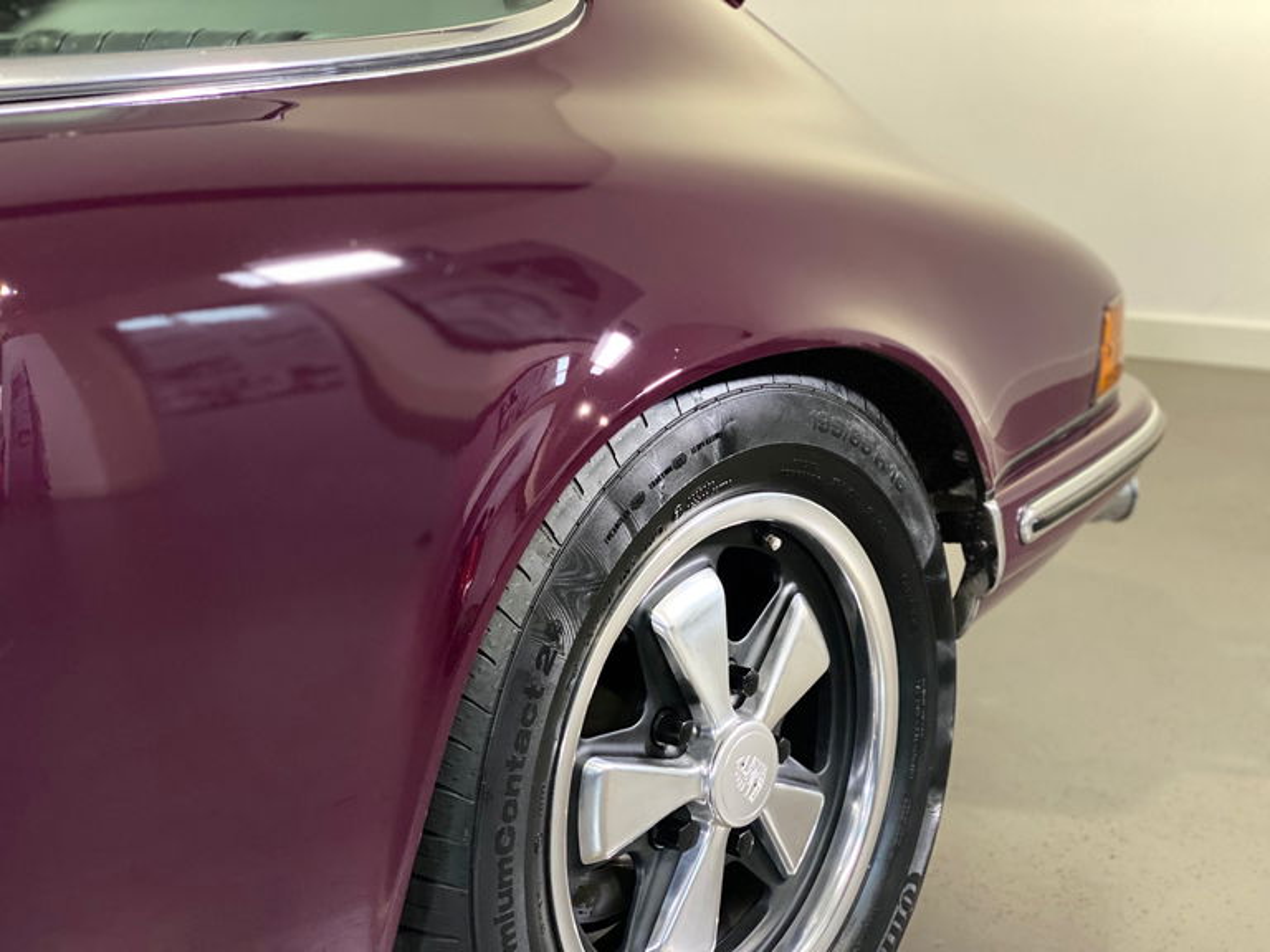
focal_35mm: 52
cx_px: 635
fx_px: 1908
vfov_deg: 28.0
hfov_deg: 36.8
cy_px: 476
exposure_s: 1/18
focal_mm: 6
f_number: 2
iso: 400
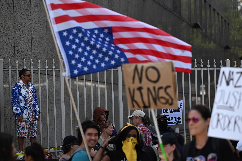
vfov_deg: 10.6
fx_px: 874
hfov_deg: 15.8
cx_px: 121
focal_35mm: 130
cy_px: 80
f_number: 4
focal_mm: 130
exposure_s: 1/640
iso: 100
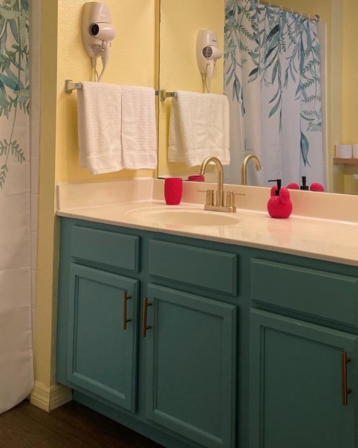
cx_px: 200
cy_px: 120
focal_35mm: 41
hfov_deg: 36.4
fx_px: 543
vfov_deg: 43.6
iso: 80
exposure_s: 1/120
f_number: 1.6
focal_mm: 4.2
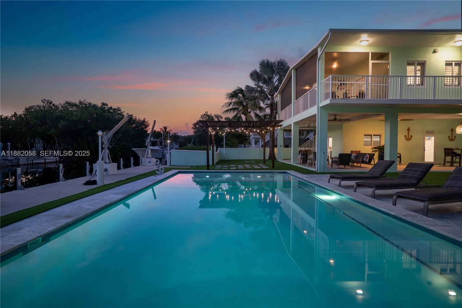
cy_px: 154
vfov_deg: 67.4
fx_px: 231
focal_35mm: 18
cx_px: 231
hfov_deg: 90.0
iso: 125
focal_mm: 18
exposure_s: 1/8
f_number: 7.1
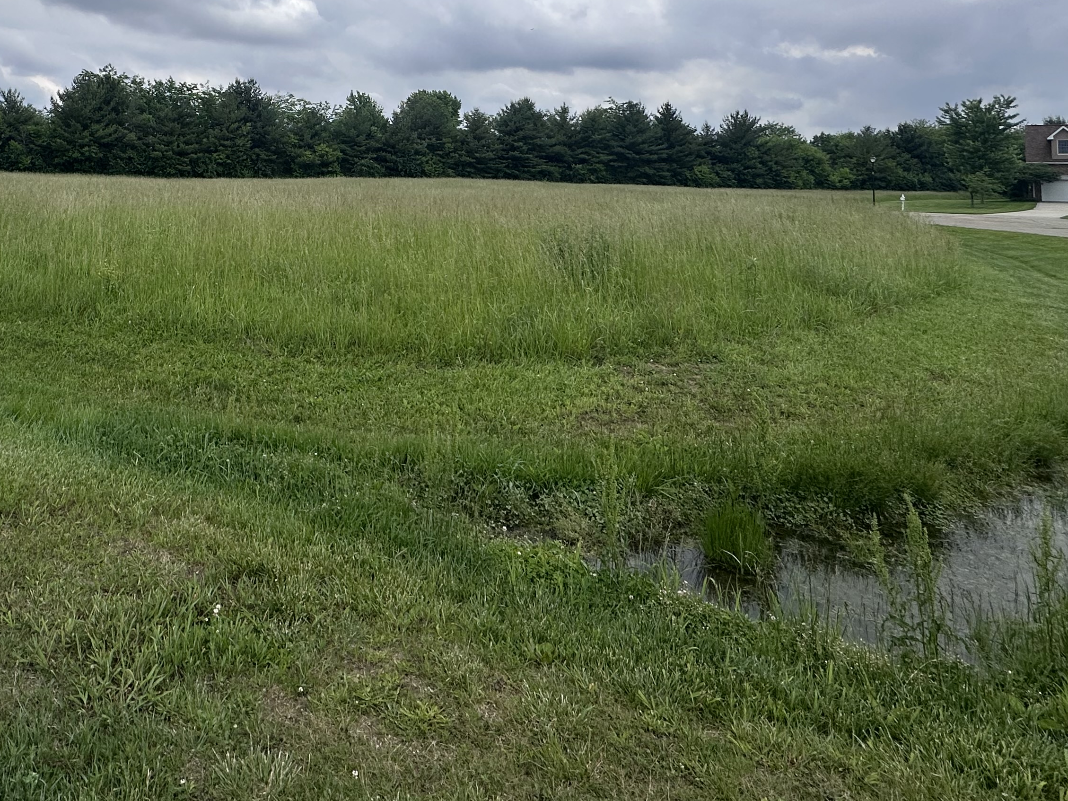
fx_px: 771
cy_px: 126
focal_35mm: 25
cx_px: 322
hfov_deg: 66.7
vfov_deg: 50.5
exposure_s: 1/3610
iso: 50
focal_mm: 2.22
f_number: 2.2
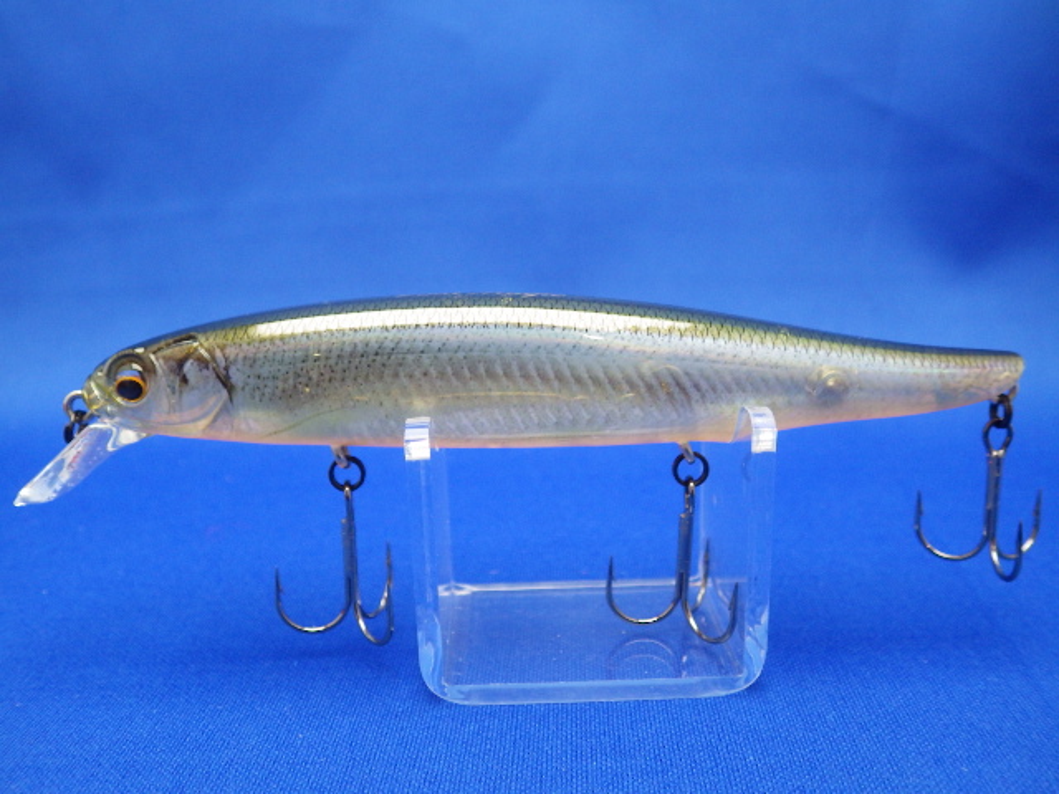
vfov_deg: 45.4
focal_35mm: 31
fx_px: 948
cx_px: 530
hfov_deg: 58.4
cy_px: 397
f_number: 2.3
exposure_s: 1/45
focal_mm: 5.5
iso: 400
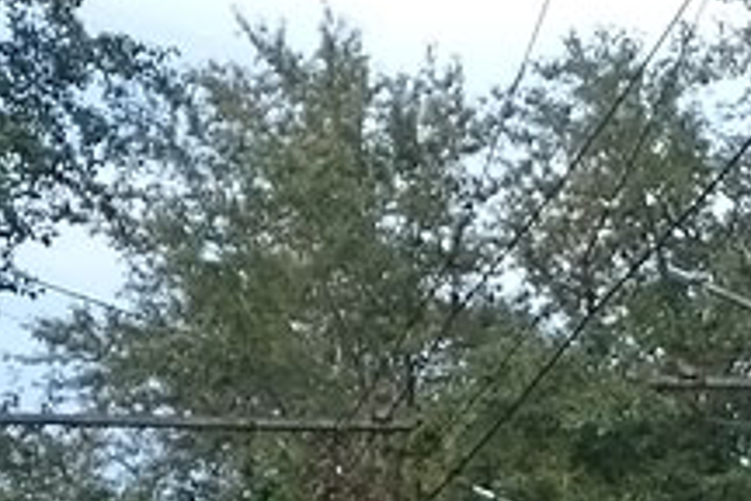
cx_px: 1585
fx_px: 8448
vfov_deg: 3.4
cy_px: 978
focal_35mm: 405
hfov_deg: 5.0
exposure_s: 1/500
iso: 320
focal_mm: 27.22
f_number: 4
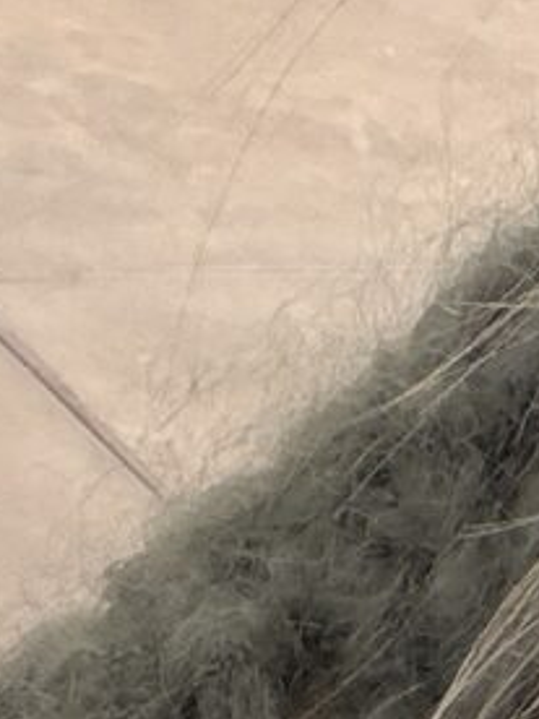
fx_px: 4630
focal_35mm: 223
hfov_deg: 6.3
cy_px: 1975
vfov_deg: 7.9
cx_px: -768
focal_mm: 2.71
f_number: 1.9
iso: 32
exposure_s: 1/306
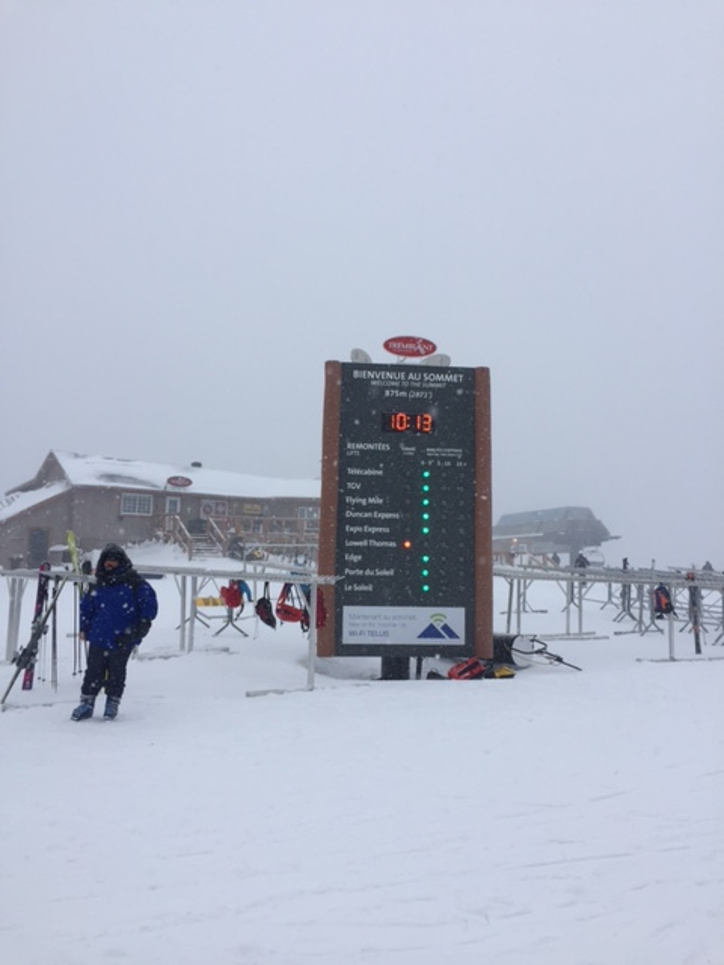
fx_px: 809
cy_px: 482
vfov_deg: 61.7
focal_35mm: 29
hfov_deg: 48.2
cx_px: 362
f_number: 2.2
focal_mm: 4.15
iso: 32
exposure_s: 1/1883
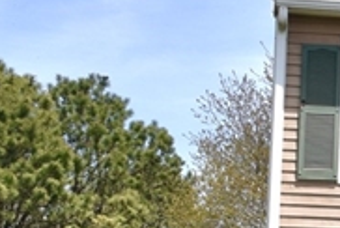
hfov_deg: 9.4
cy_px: 259
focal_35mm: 194
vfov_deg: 7.1
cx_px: 818
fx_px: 1833
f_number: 8
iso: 180
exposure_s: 1/500
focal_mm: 23
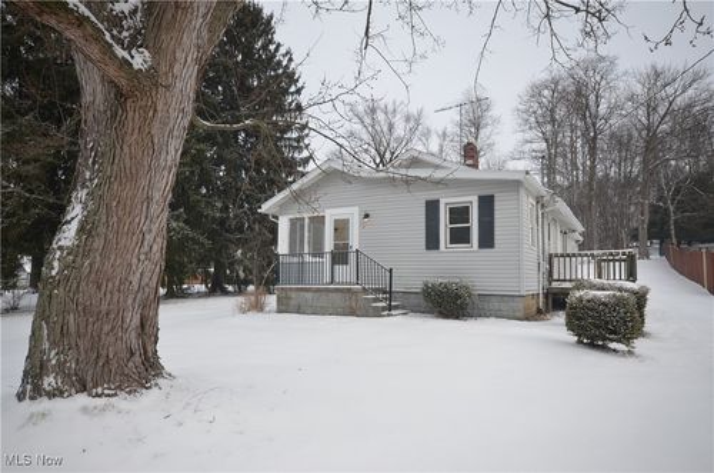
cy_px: 236
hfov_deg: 77.4
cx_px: 357
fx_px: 445
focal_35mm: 22
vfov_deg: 55.9
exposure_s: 1/250
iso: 180
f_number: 8
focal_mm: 15
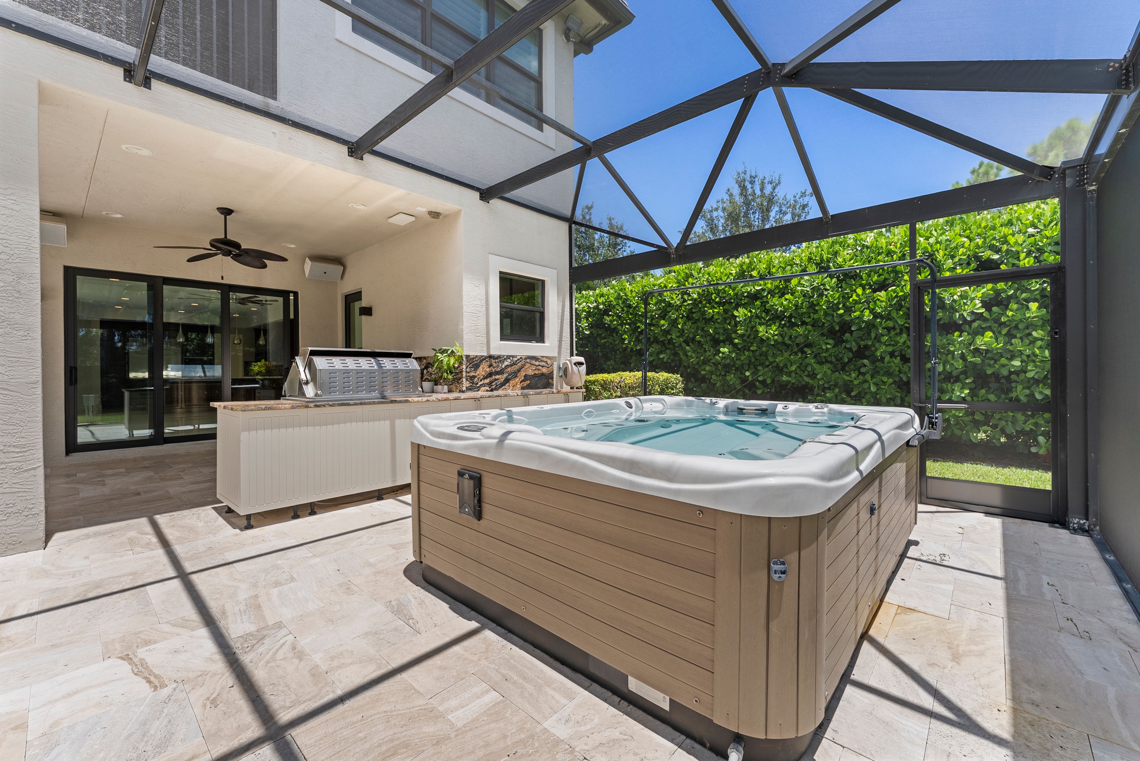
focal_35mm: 15
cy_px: 380
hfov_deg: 101.9
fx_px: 463
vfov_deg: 78.9
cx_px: 570
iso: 160
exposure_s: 1/250
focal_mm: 14.6
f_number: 6.3
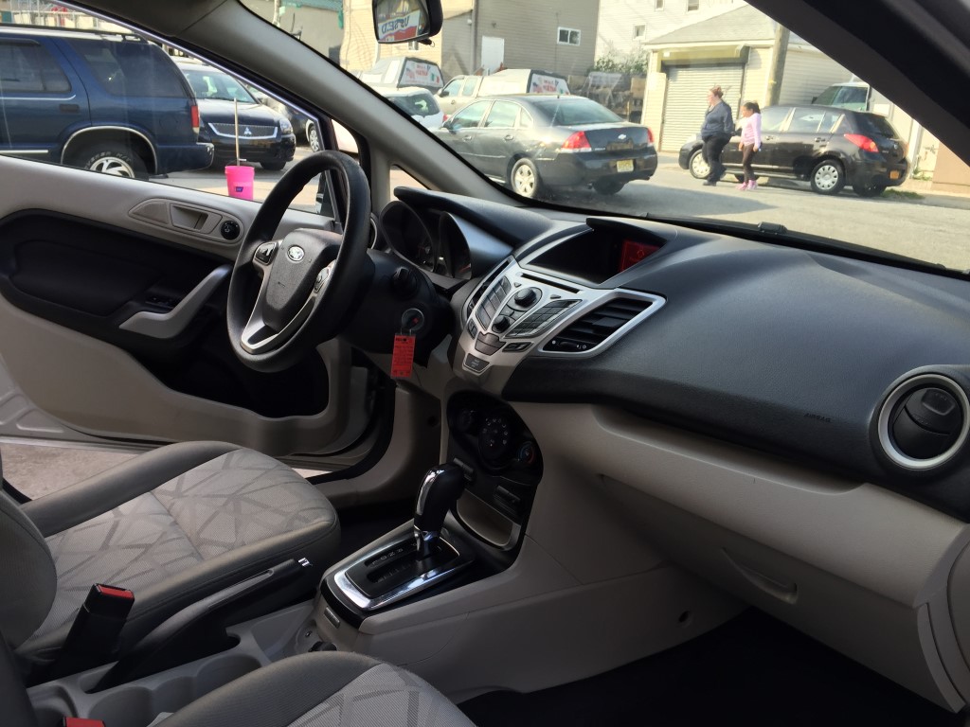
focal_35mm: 29
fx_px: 813
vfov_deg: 48.2
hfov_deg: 61.7
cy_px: 364
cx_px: 485
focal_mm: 4.15
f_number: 2.2
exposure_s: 1/148
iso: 32
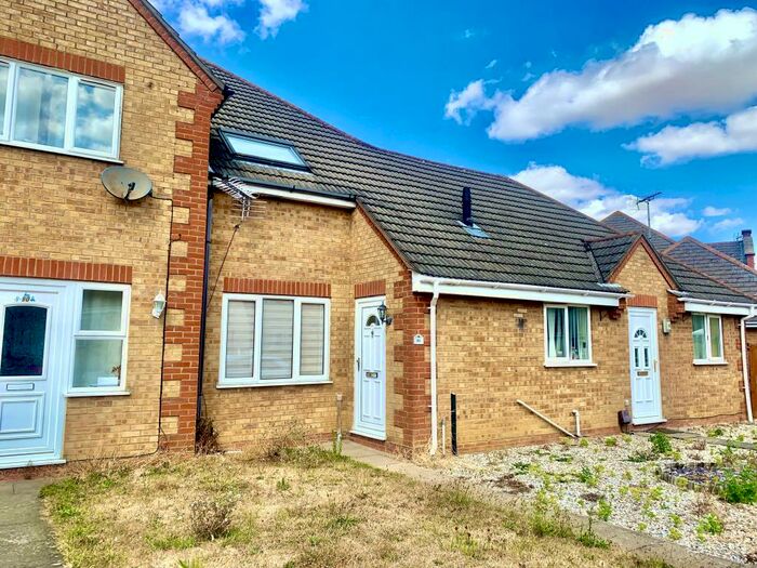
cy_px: 284
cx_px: 378
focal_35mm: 26
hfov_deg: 67.3
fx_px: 569
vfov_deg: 53.1
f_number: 1.8
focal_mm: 4.25
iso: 25
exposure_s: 1/1427
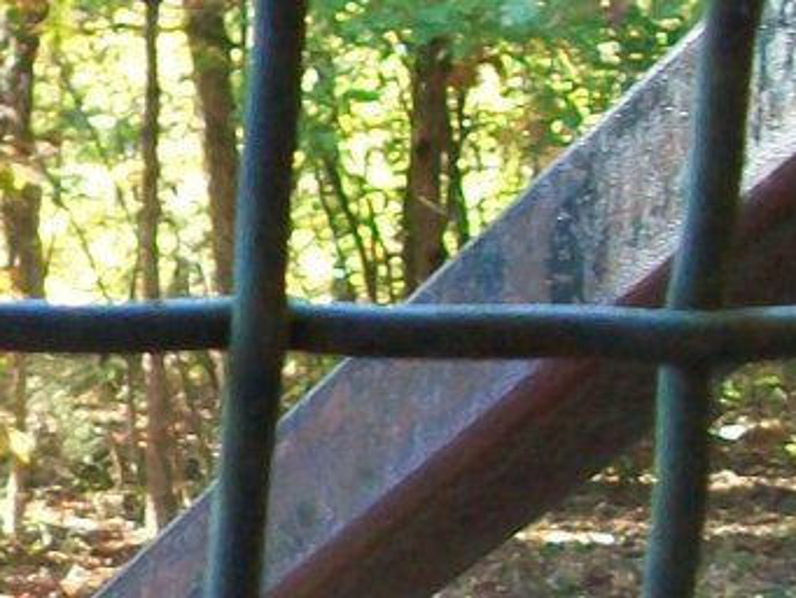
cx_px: -608
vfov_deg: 9.8
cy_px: 391
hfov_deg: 12.1
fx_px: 3473
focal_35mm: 151
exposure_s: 1/40
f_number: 2.8
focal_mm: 5.7
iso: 160
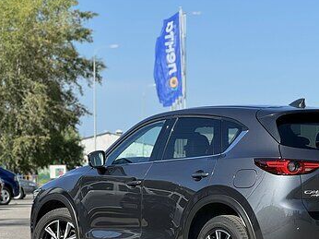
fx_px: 1123
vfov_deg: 12.1
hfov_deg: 16.1
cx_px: 229
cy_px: 185
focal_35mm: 122
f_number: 2.8
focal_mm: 9
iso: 25
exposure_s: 1/619
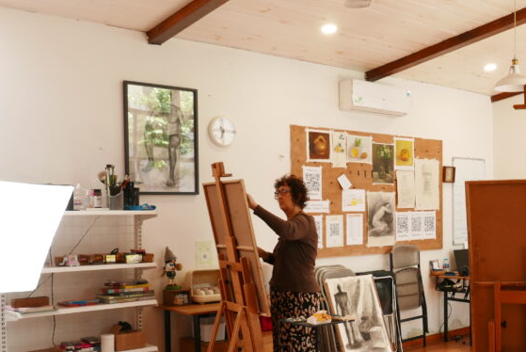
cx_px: 396
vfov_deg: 30.4
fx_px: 644
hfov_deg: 43.0
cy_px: 236
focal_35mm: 44
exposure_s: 1/60
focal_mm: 10.9
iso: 320
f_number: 2.5
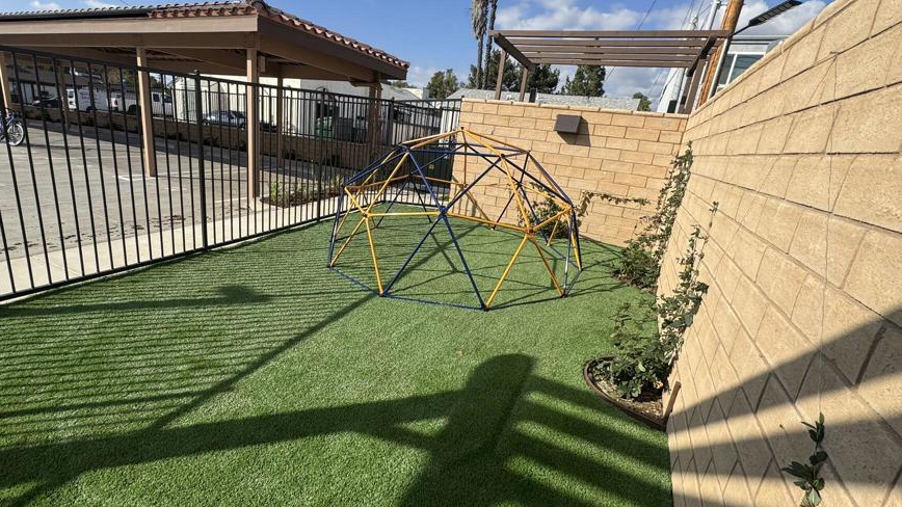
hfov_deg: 92.4
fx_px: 430
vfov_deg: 61.0
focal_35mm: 18
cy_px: 266
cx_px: 410
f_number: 2.2
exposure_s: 1/1748
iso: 50
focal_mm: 2.22
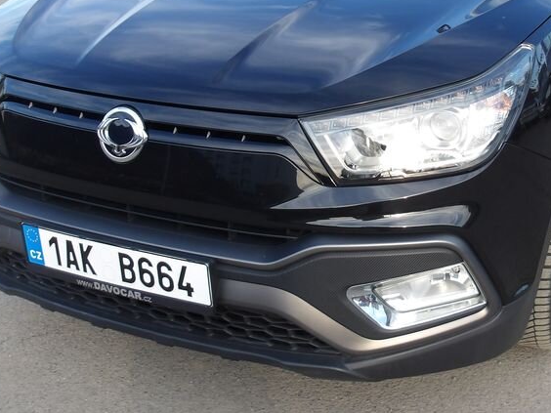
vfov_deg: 29.1
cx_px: 407
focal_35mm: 49
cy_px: 87
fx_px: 780
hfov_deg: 38.0
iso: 100
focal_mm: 4.9
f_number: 3
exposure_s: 1/207
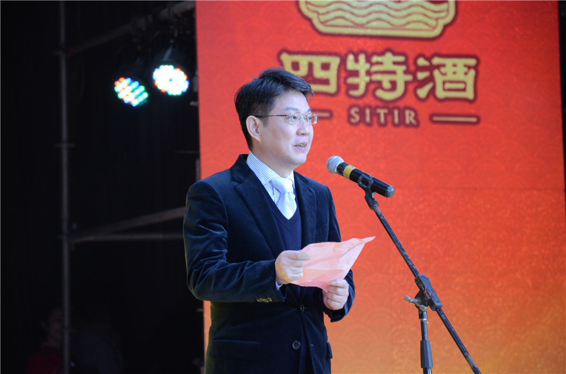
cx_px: 283
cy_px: 187
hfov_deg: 9.8
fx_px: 3294
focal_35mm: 210
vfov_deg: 6.5
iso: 800
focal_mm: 140
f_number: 5.6
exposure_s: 1/60
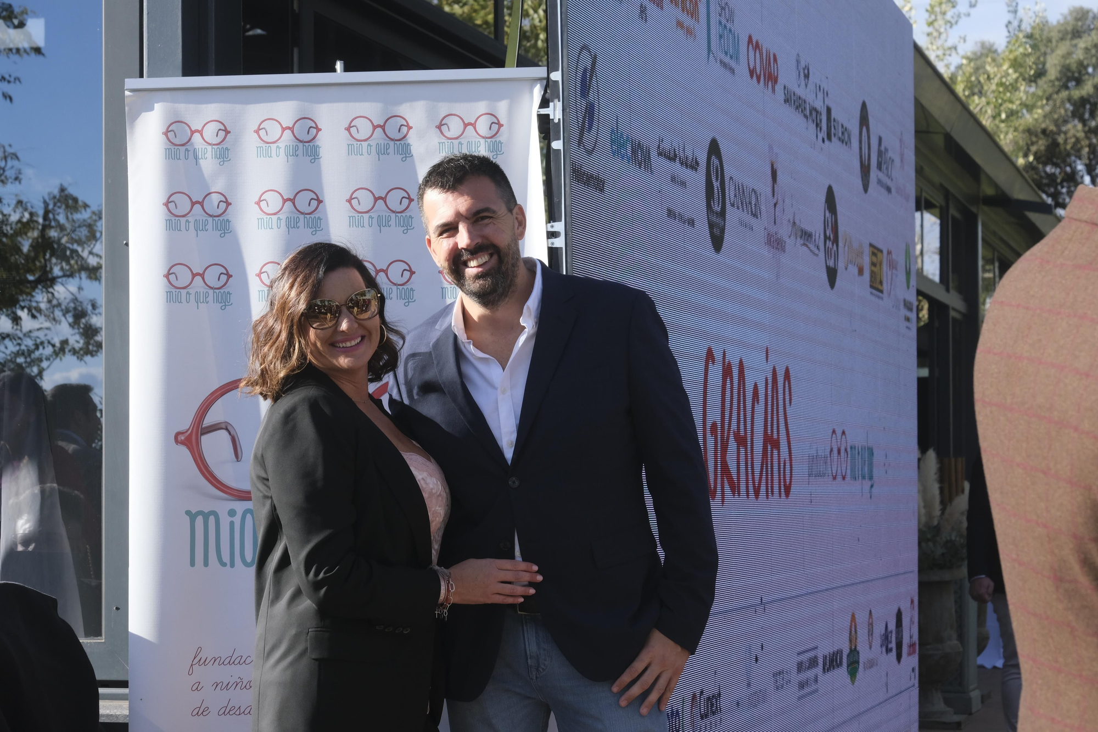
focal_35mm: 83
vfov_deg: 16.5
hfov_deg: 24.5
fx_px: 2531
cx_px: 549
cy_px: 366
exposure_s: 1/640
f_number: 8
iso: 800
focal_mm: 55
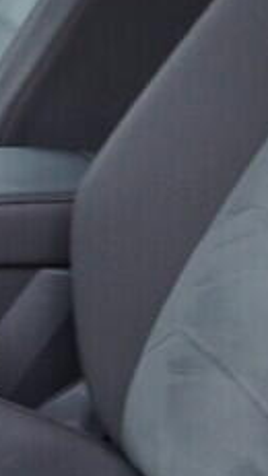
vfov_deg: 12.9
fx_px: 2109
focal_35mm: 167
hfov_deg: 7.1
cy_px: 215
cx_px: -212
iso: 250
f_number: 2.8
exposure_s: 1/40
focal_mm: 24
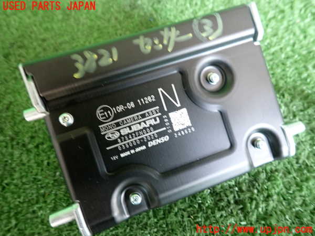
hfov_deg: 69.4
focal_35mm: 25
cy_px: 118
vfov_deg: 54.9
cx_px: 158
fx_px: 227
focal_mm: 4.5
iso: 320
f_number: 2
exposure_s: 1/30
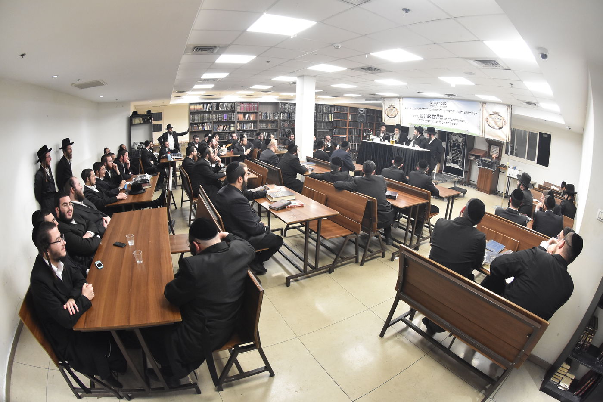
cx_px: 302
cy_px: 201
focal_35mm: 16
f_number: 5.6
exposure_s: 1/60
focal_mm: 10.5
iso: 2500
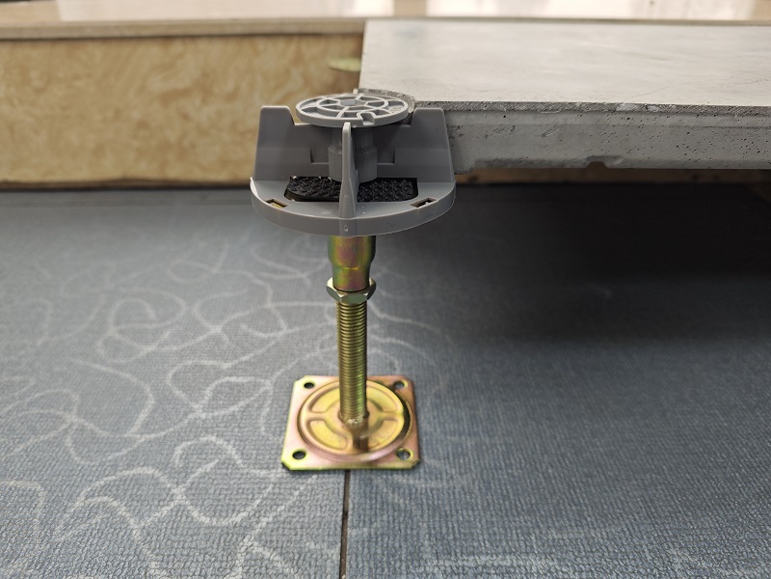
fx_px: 512
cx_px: 386
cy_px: 290
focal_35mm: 23
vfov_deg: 58.9
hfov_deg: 73.9
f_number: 1.6
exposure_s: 1/100
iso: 80
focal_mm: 6.55
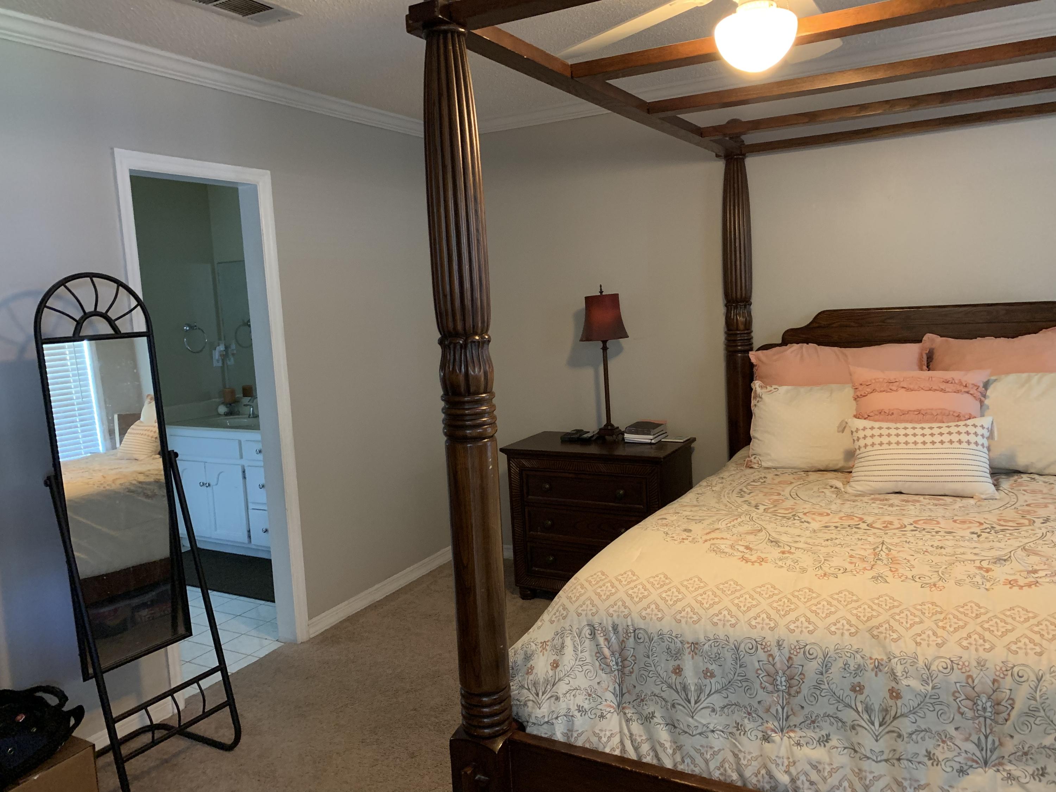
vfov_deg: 53.1
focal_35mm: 26
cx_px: 528
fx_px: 793
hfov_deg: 67.3
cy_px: 396
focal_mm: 4.25
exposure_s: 1/30
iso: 640
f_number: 1.8
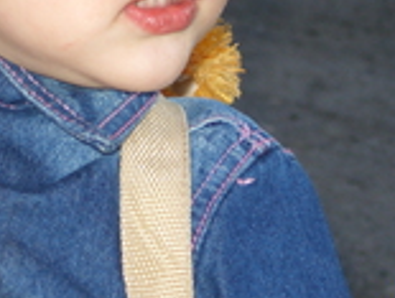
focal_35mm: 264
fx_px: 3019
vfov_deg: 5.6
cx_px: 122
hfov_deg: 7.5
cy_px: -51
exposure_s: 1/148
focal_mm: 18.86
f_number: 3.4
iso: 50
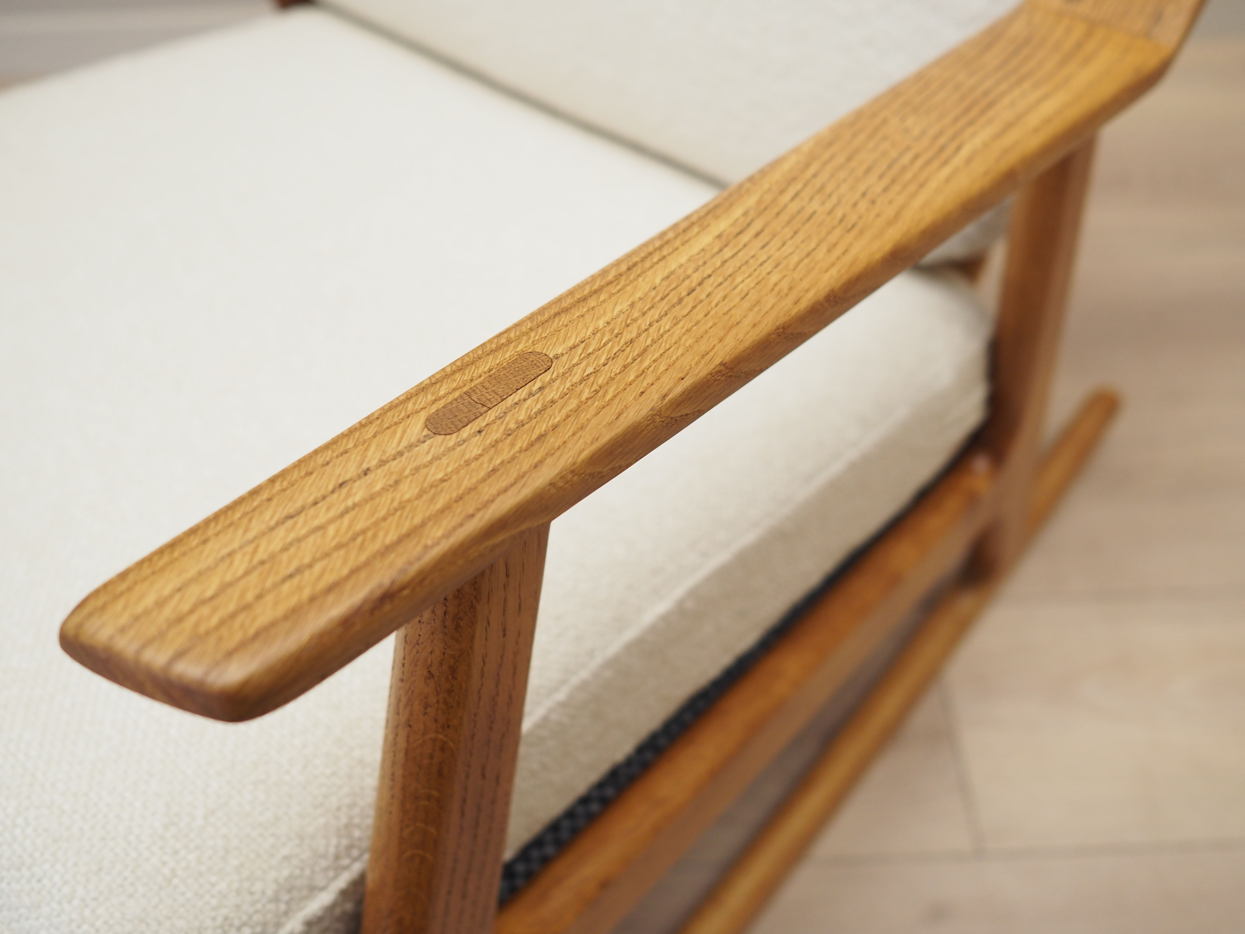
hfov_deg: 54.0
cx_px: 622
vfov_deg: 41.8
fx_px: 1223
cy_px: 467
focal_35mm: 34
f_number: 2.5
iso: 500
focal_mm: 17
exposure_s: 1/60
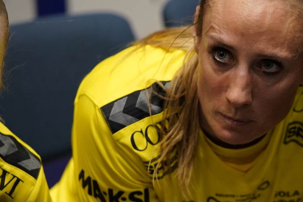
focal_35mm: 227
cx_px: 266
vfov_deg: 6.0
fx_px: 1910
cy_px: 147
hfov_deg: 9.0
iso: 2500
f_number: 3.2
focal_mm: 107
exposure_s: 1/640
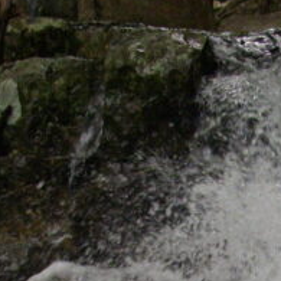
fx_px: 1580
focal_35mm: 172
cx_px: 271
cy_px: 463
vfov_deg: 9.8
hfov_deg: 10.1
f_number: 2.8
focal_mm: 6.2
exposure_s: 1/125
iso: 156
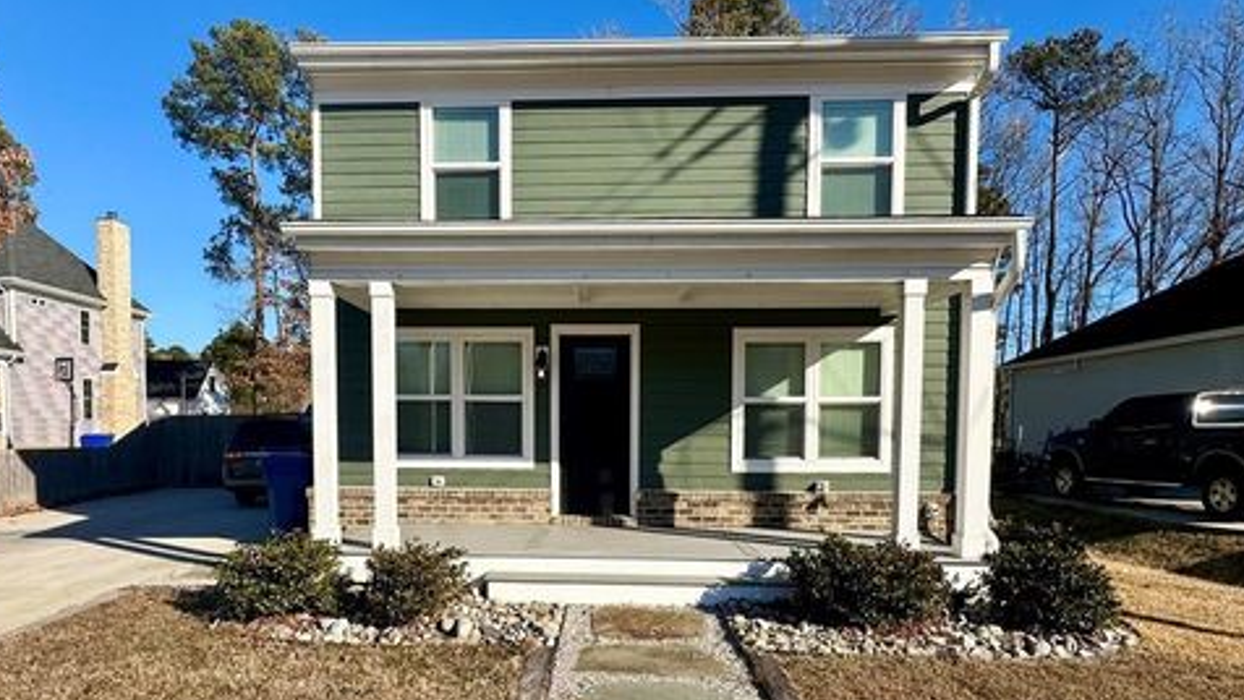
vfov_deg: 67.1
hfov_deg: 99.4
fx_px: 528
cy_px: 338
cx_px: 617
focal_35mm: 16
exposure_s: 1/2053
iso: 40
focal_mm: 2.22
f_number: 2.2
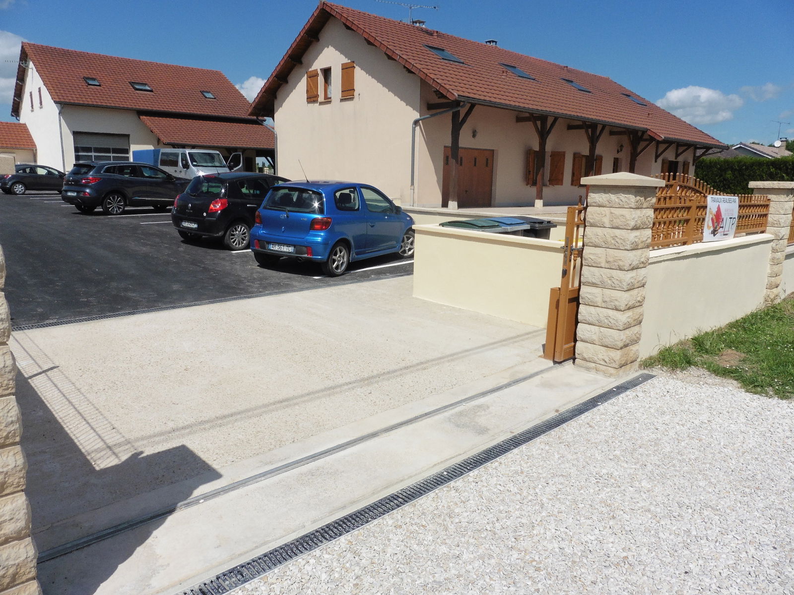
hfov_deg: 71.6
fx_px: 550
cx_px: 397
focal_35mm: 24
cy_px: 298
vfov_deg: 56.8
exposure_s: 1/1600
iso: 100
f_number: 5
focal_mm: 4.3
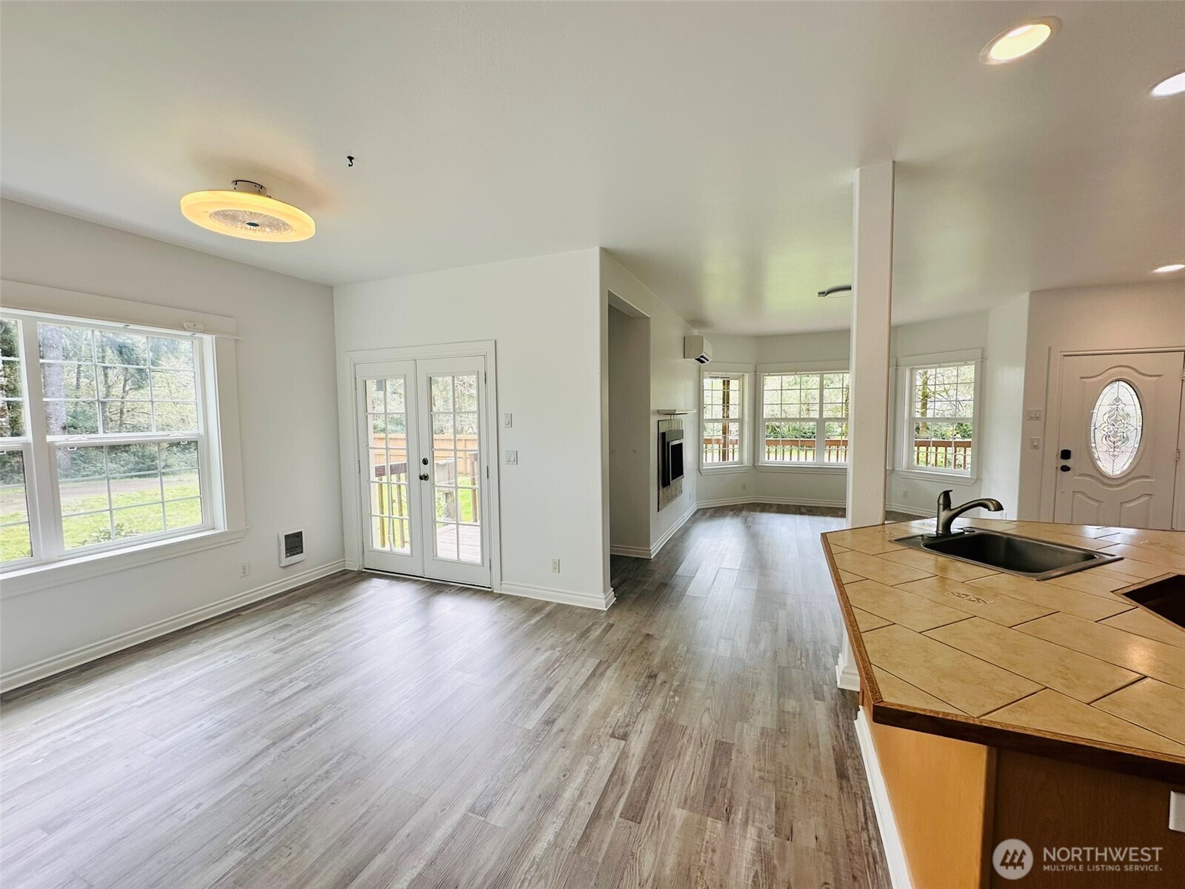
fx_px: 479
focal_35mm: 14
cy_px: 444
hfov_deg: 102.1
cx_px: 592
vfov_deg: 85.7
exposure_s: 1/99
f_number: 2.2
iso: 40
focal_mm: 2.22
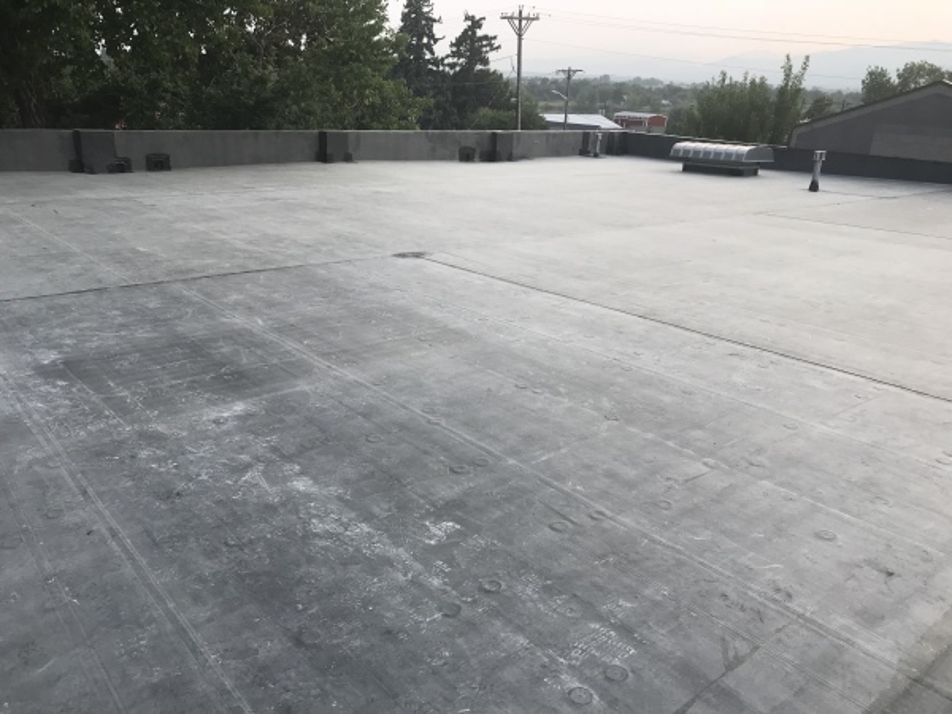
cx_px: 476
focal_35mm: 28
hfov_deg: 63.4
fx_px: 770
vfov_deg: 49.7
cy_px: 357
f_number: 1.8
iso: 20
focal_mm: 3.99
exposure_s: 1/469
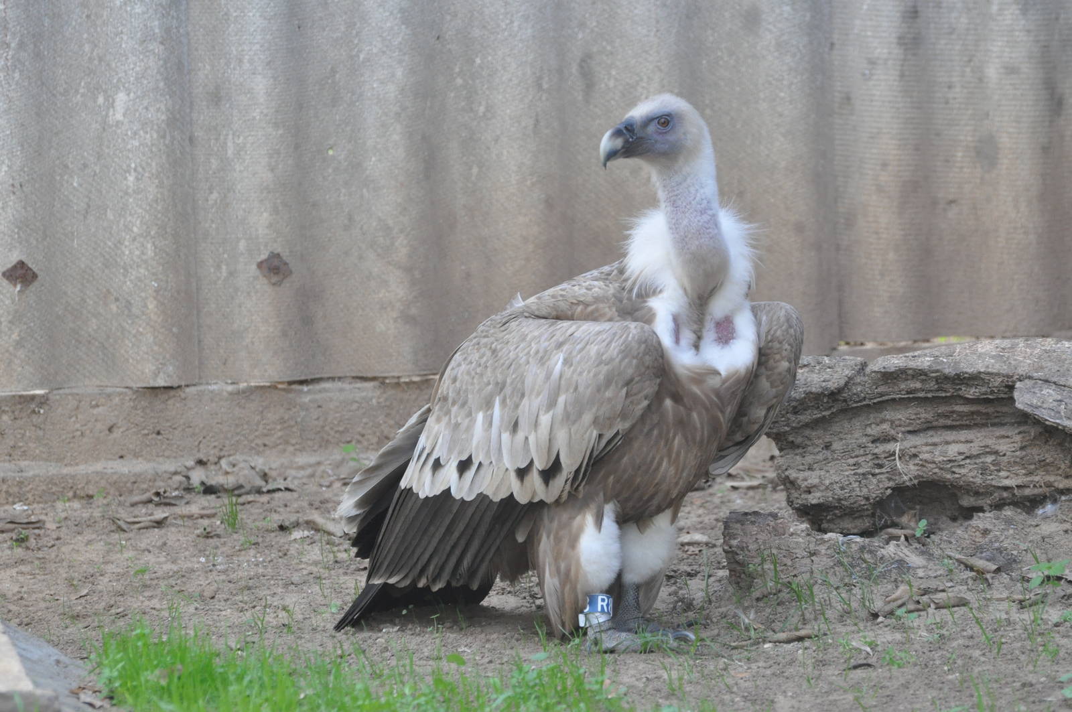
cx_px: 536
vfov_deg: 4.7
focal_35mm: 292
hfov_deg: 7.1
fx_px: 8700
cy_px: 356
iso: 1600
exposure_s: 1/320
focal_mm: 195
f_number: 5.3
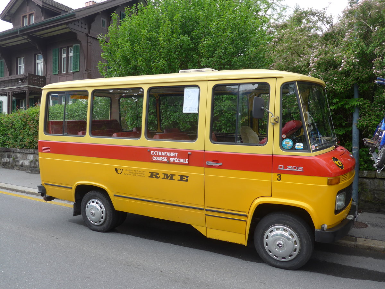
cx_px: 192
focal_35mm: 29
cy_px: 144
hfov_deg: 61.7
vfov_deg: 48.2
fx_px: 323
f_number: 2.8
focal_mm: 6
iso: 80
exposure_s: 1/500
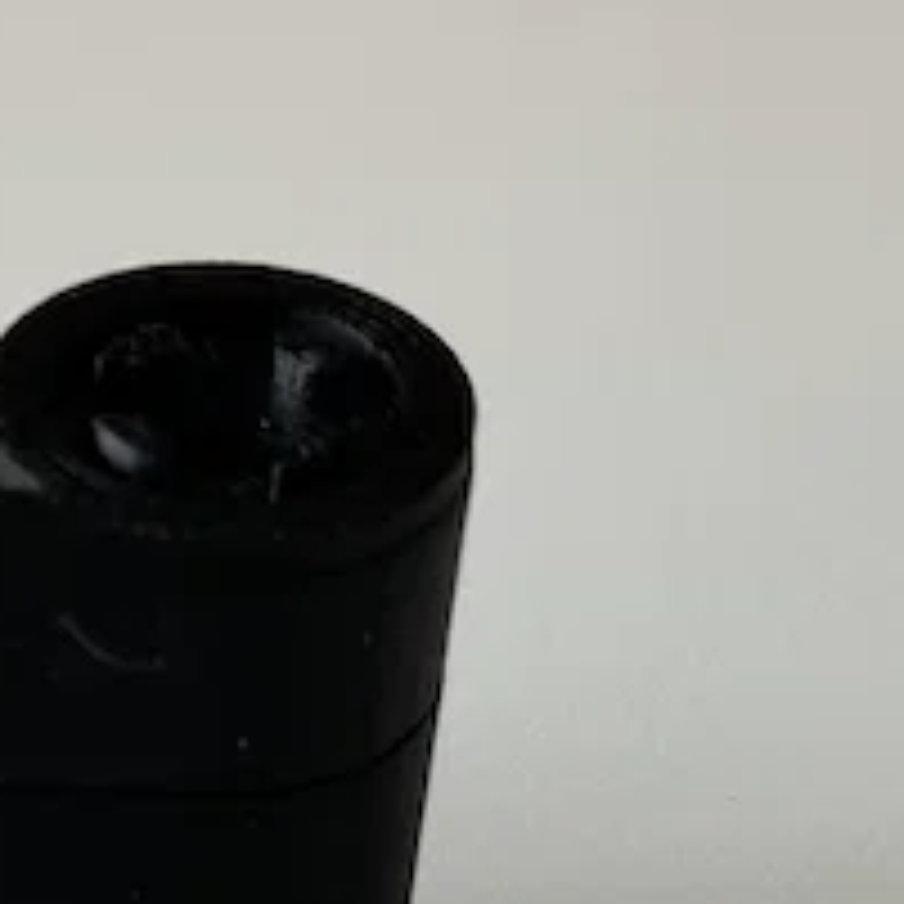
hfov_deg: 12.3
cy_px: 828
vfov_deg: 12.8
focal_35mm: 135
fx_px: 3989
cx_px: -427
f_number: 1.78
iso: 80
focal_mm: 6.76
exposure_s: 1/121
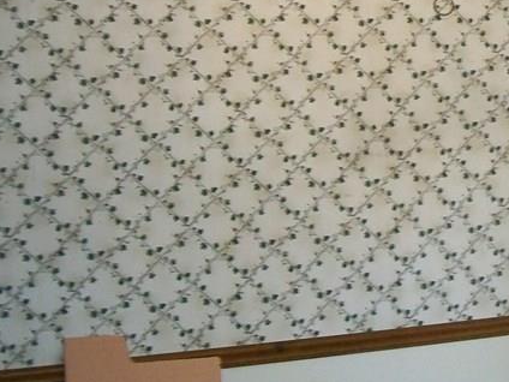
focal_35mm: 87
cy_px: 138
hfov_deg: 21.2
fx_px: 1279
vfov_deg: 16.9
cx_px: 576
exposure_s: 1/60
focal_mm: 6
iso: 160
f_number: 2.7
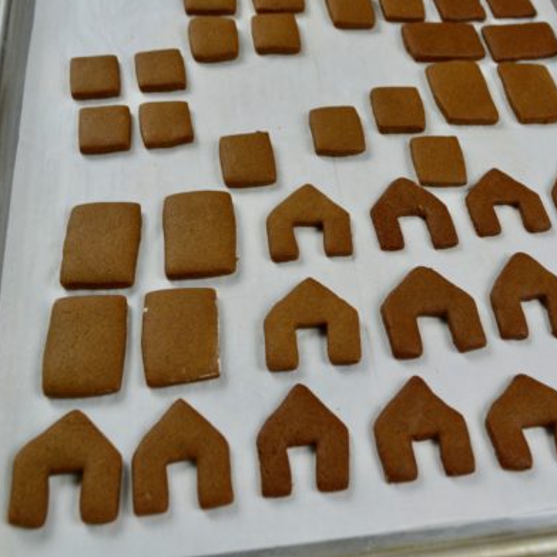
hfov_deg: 38.9
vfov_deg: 39.2
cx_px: 350
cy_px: 274
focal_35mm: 43
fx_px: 783
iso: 280
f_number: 5.6
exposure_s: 1/125
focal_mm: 22
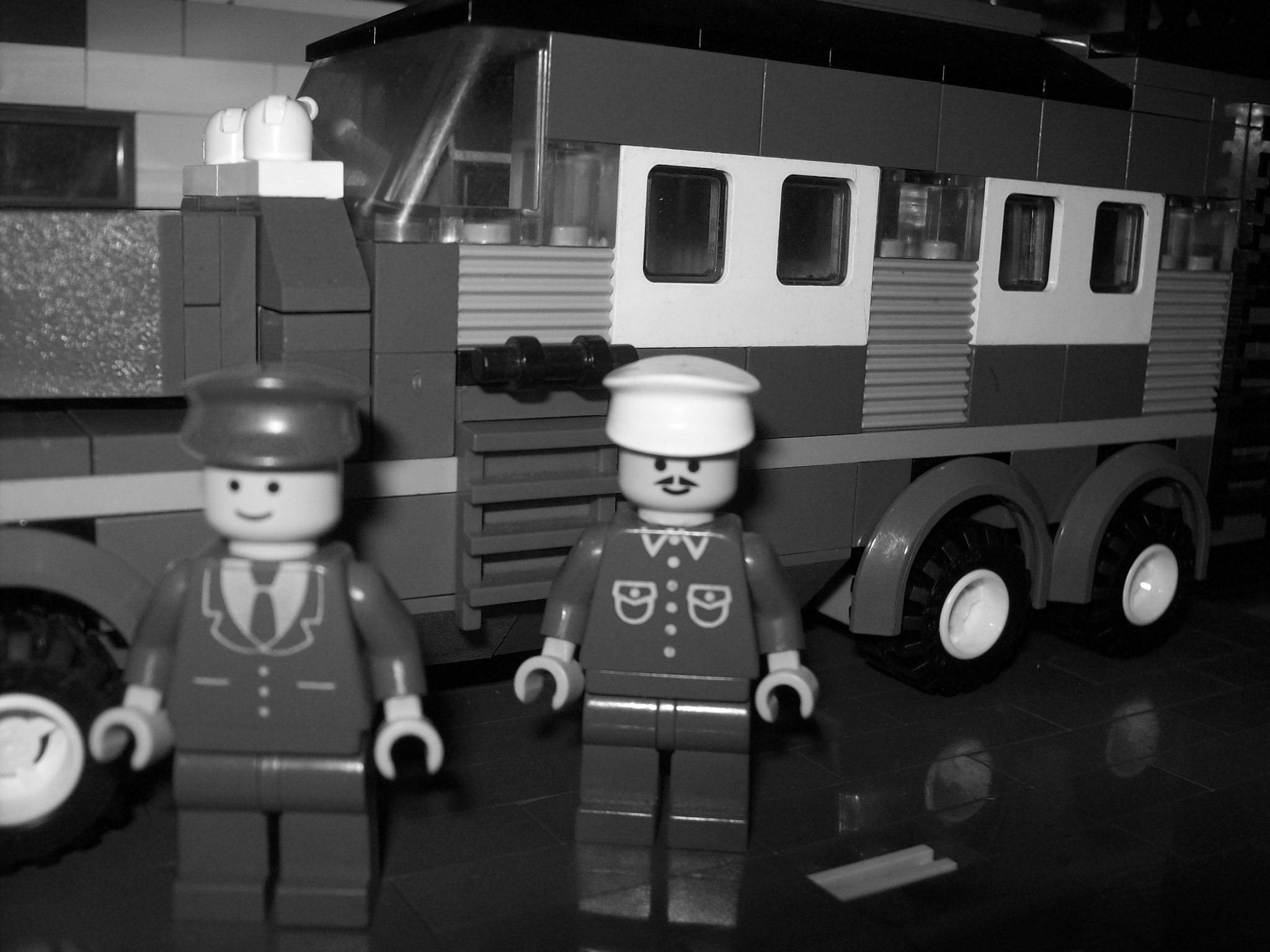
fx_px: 1321
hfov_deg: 51.4
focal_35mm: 36
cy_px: 476
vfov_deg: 39.7
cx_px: 635
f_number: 2.7
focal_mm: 6
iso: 80
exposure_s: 1/64
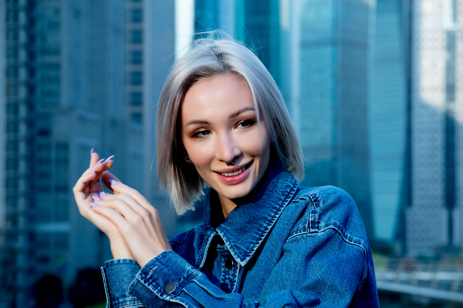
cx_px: 232
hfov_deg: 19.5
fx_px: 1349
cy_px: 154
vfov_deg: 13.0
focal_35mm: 105
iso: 100
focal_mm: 70
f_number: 5
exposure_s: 1/160
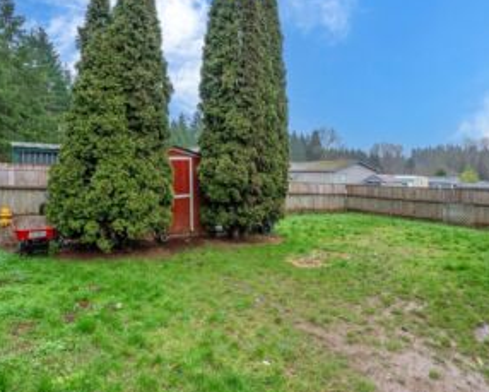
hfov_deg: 77.2
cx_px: 279
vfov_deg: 65.5
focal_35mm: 21
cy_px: 208
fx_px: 304
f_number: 7.1
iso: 400
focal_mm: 16
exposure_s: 1/30
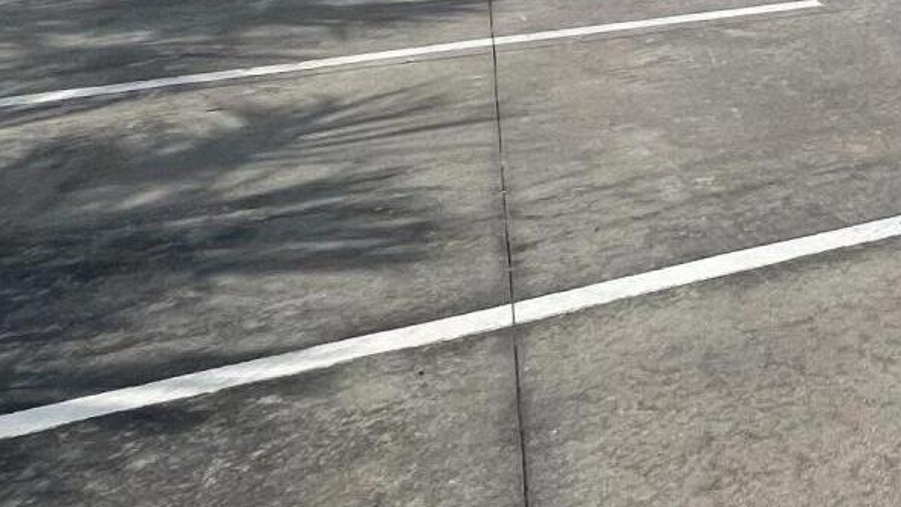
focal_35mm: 48
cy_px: -389
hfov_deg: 30.4
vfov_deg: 19.3
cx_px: 1257
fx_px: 1147
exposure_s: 1/2801
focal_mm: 1.57
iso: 32
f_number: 1.8
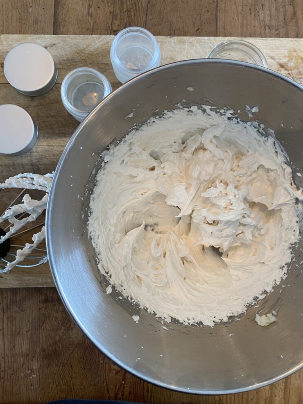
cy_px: 195
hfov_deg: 51.4
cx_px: 156
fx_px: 315
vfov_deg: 65.3
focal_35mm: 27
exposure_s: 1/60
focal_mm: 4.25
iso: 80
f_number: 1.8
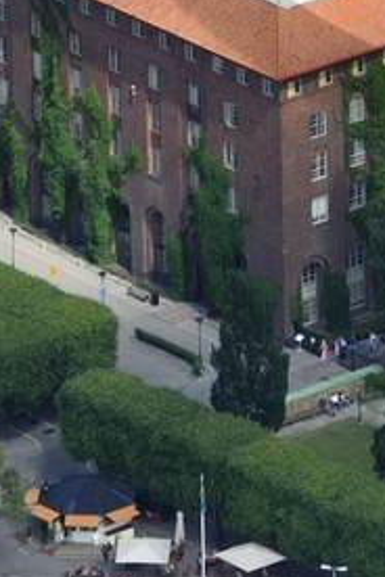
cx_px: 611
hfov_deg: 2.1
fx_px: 10473
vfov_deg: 3.1
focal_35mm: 653
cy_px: -481
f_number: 2.8
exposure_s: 1/1600
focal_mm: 75
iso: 100
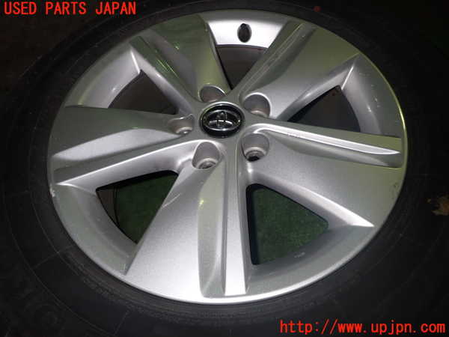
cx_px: 224
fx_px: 324
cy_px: 168
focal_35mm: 25
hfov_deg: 69.4
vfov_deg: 54.9
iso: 200
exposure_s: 1/30
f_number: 5.6
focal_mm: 4.5
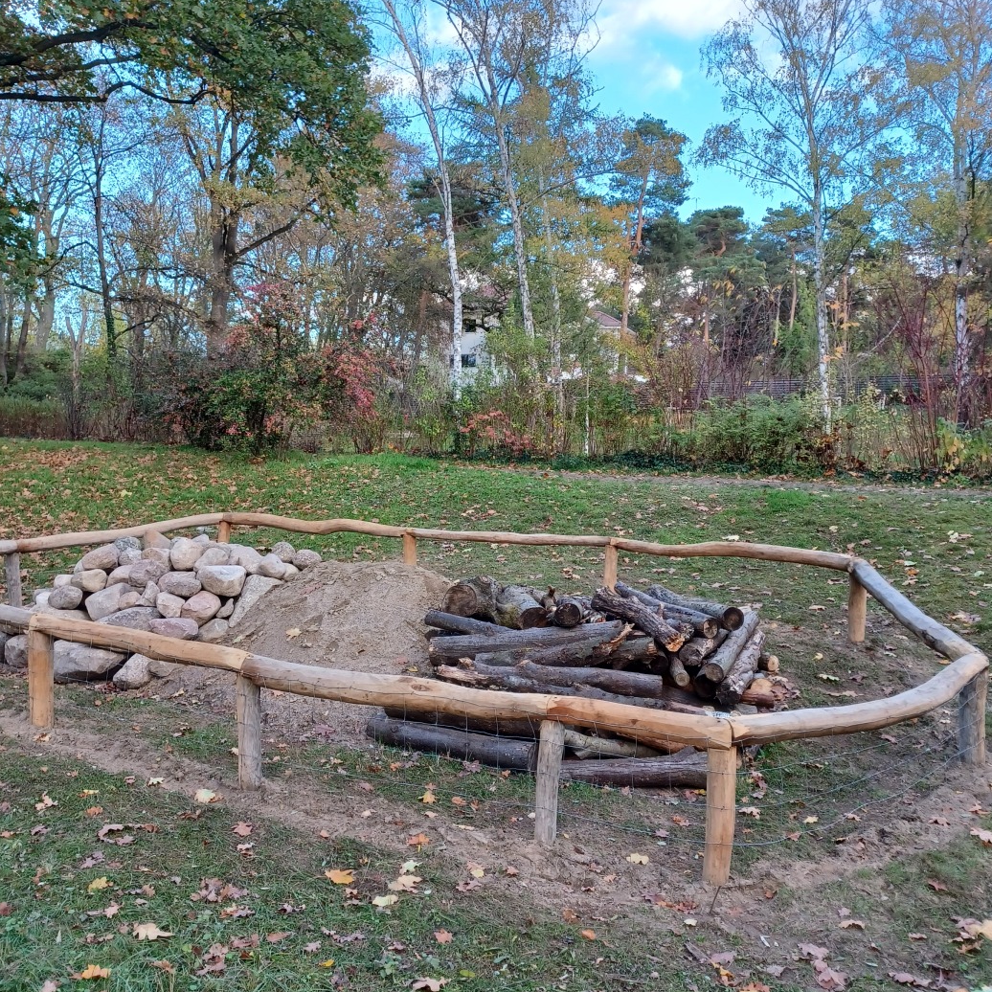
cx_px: 427
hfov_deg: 50.9
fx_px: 1038
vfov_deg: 51.1
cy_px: 506
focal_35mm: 32
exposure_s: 1/49
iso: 50
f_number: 1.8
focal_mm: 4.6
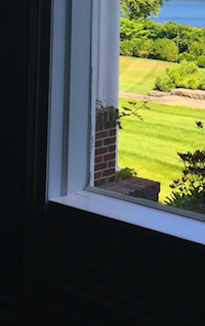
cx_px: 206
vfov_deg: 25.0
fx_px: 687
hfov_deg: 16.6
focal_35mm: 77
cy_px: -27
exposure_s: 1/824
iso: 32
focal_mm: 4.15
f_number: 2.2
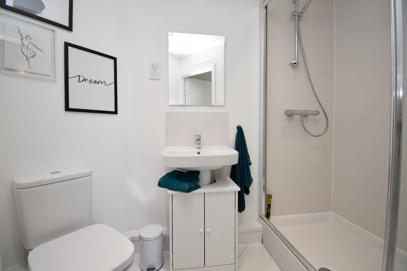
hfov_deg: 100.4
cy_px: 136
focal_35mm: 15
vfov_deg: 77.3
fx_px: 170
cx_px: 204
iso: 800
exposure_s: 1/160
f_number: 4.5
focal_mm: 10
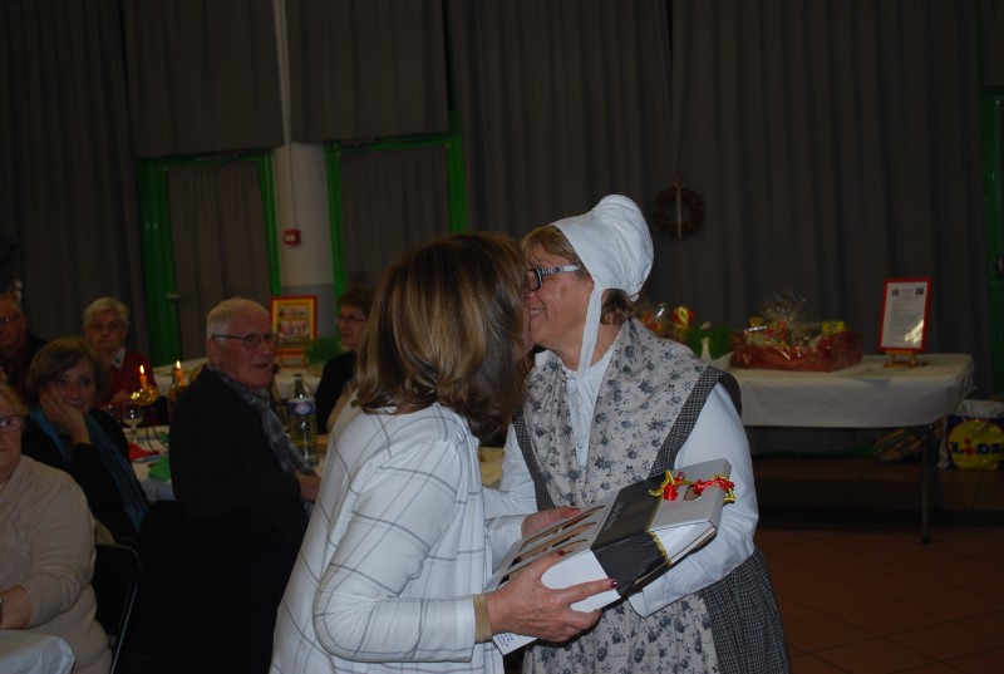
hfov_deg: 41.0
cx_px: 502
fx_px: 1341
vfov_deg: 28.2
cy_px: 337
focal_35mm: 48
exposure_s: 1/60
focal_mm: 32
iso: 200
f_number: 5
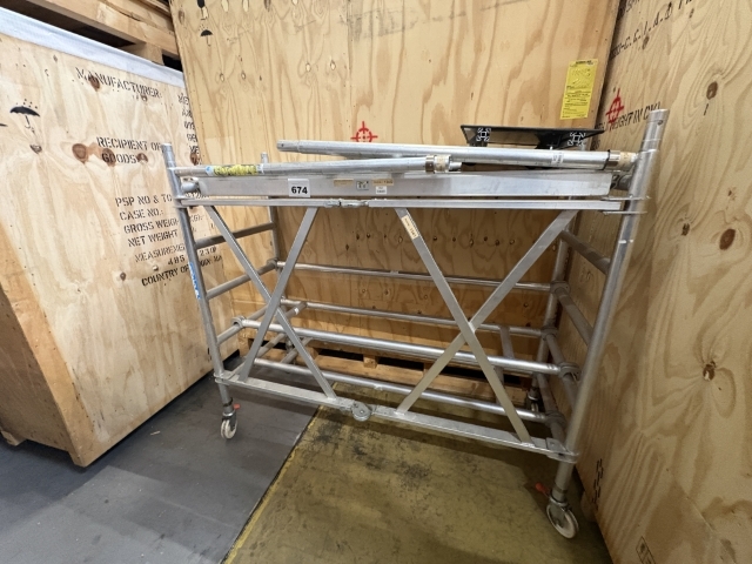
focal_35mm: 14
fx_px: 304
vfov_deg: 85.7
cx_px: 376
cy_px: 282
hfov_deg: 102.1
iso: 800
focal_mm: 2.22
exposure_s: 1/33
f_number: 2.2
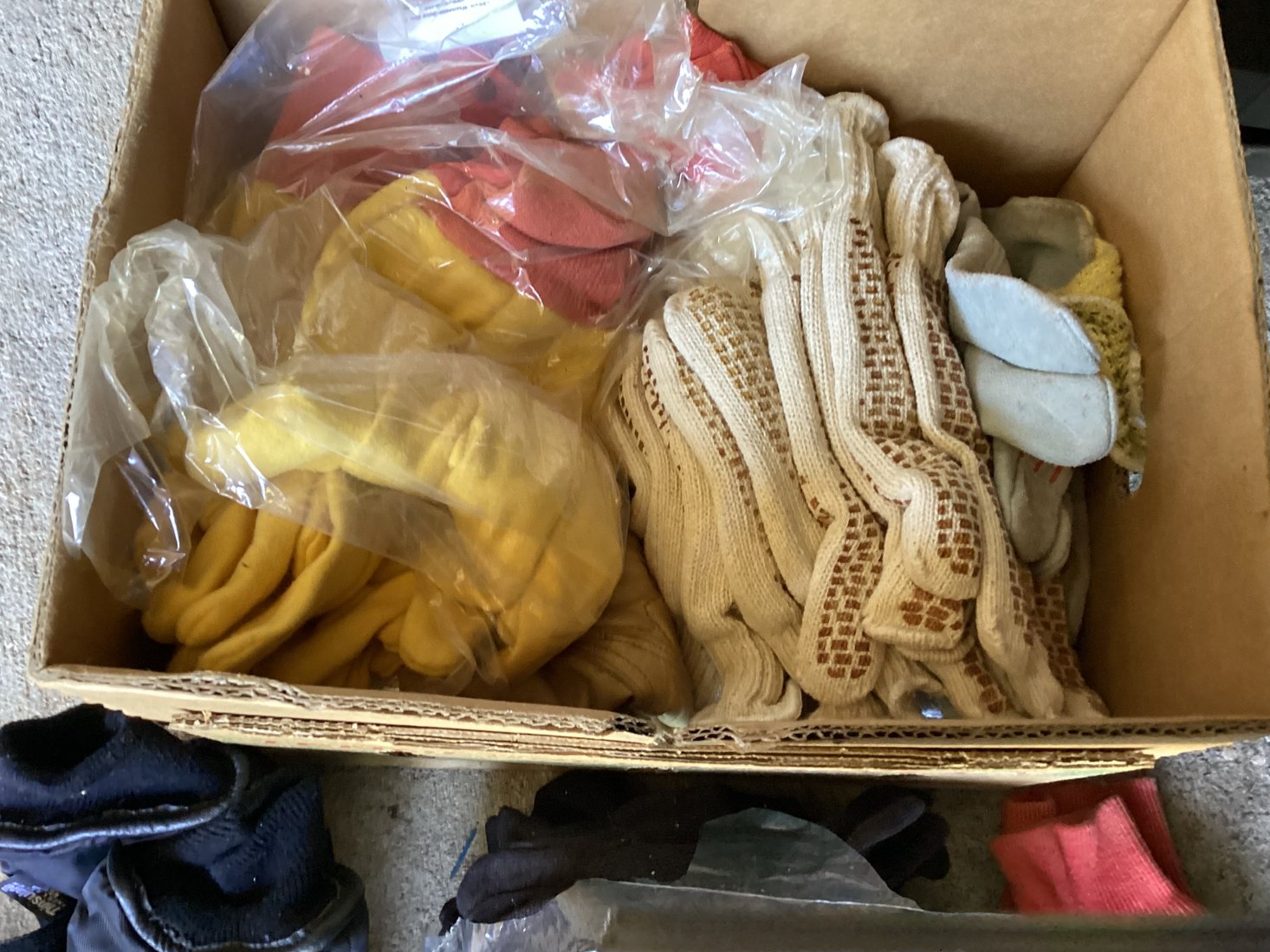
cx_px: 635
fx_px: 1174
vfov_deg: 44.1
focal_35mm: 32
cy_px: 490
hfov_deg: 56.8
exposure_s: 1/60
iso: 320
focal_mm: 3.3
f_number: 2.4
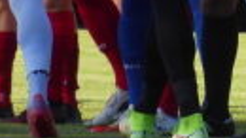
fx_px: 17683
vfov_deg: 0.4
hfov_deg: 0.8
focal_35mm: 2712
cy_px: -151
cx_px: 346
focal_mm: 129
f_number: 6.4
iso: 100
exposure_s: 1/125
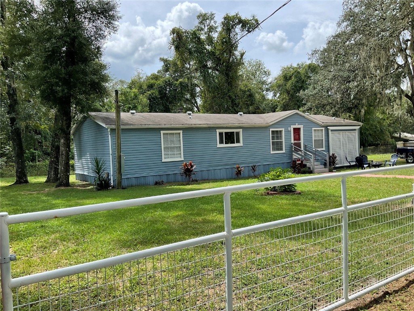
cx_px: 207
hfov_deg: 61.7
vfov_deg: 48.2
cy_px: 156
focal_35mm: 29
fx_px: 347
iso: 16
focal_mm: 3
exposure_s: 1/700
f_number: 1.8
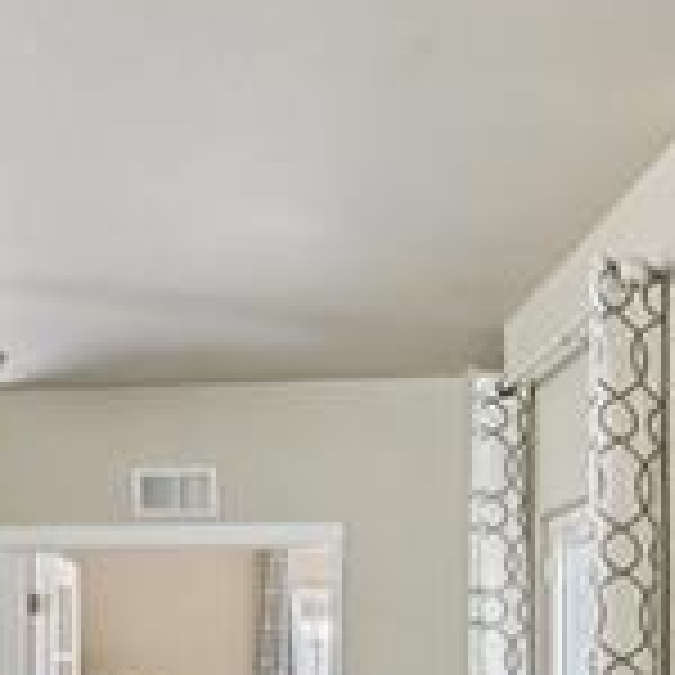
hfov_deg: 14.9
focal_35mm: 81
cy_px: 688
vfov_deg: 20.6
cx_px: 1548
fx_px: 1787
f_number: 11
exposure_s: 1/10
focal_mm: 14
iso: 400
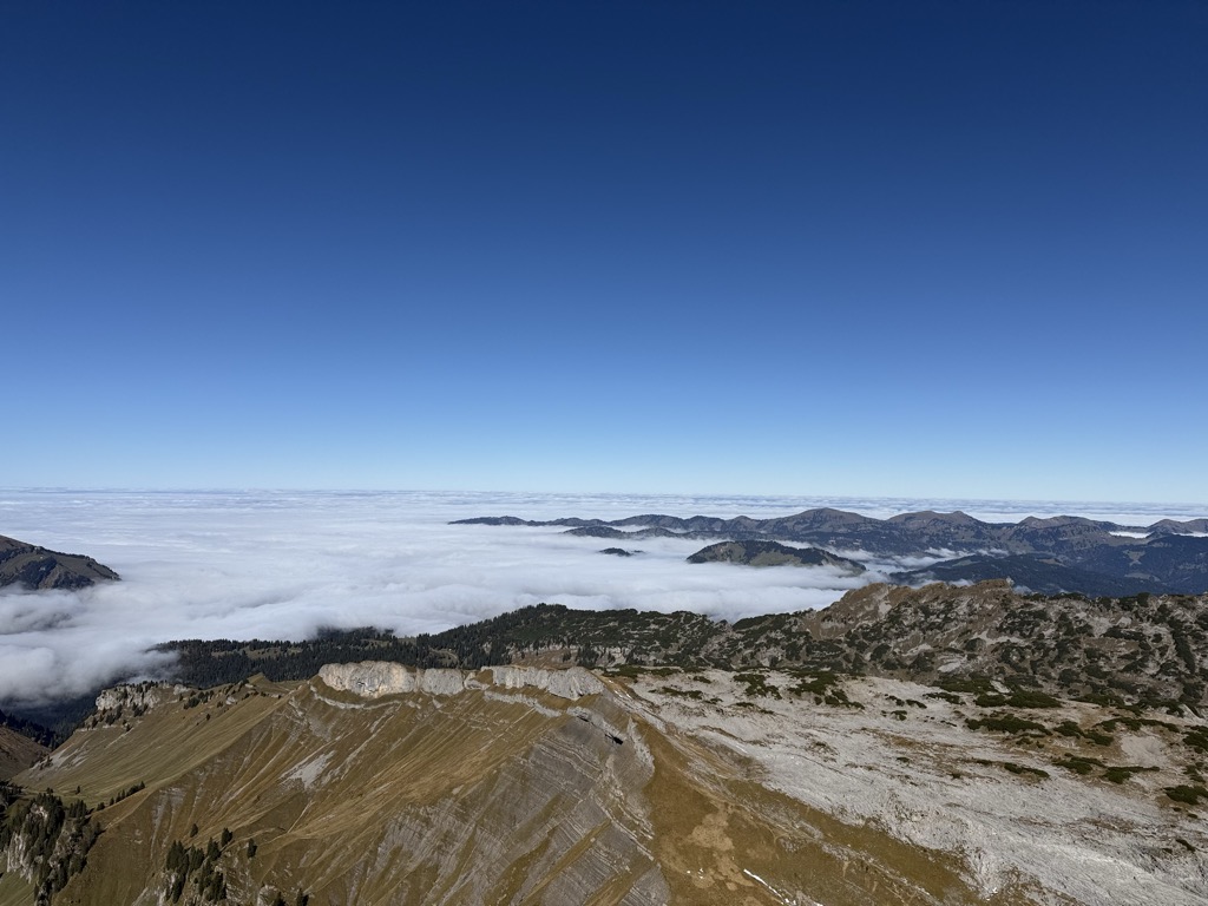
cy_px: 453
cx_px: 604
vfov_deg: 56.8
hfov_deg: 71.6
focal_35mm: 24
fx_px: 838
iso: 80
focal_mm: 6.76
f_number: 1.78
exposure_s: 1/14286
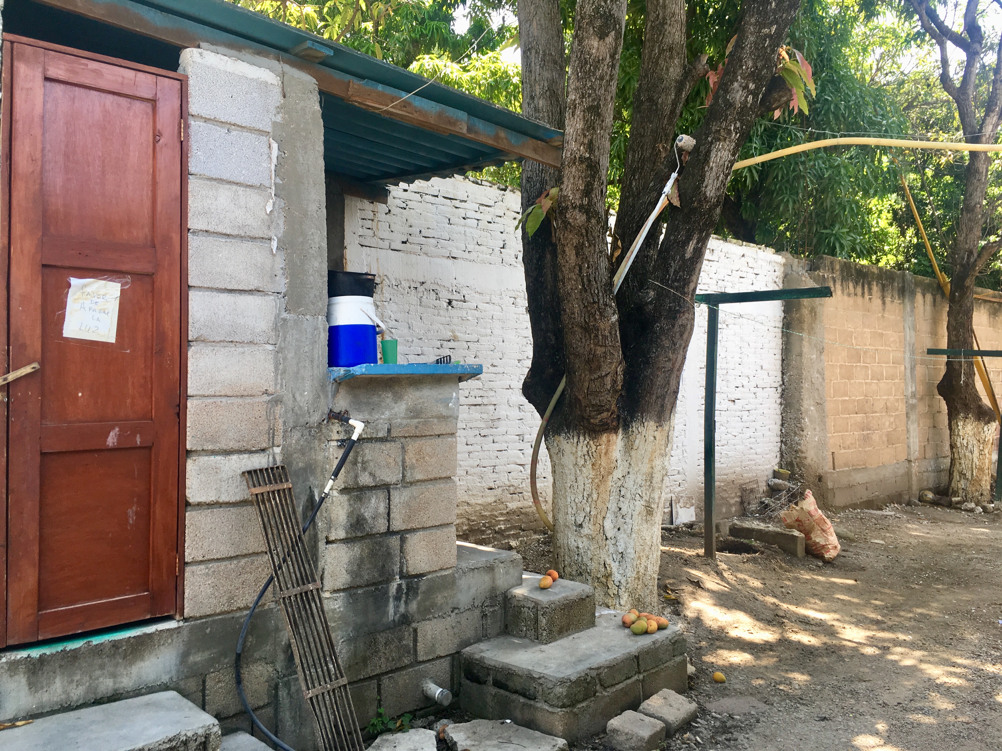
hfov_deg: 61.7
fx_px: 839
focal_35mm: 29
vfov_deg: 48.2
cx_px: 501
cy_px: 376
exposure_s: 1/150
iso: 25
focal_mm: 4.15
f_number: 2.2
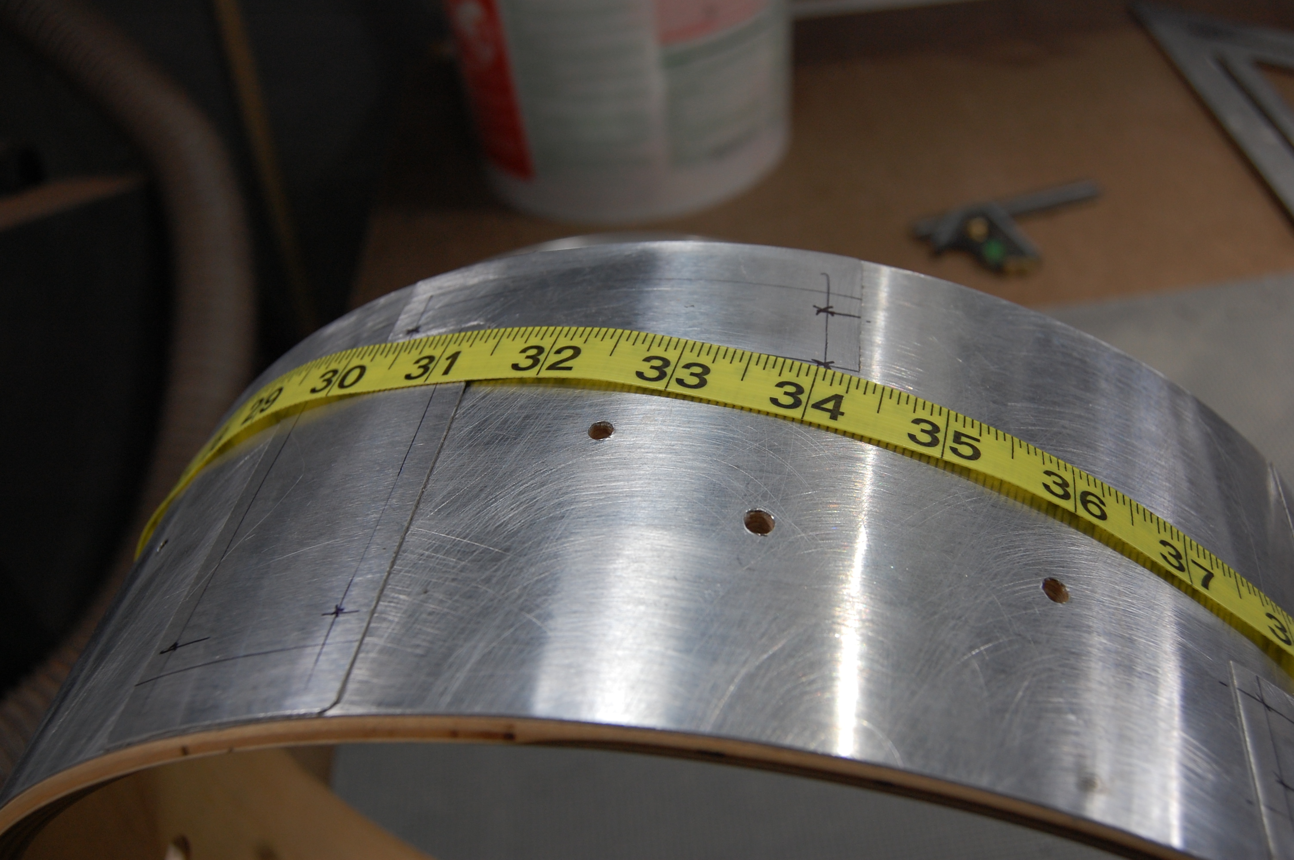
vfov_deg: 38.3
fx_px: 1239
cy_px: 430
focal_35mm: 34
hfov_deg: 55.1
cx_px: 647
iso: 400
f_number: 5
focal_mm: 23
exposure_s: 1/100
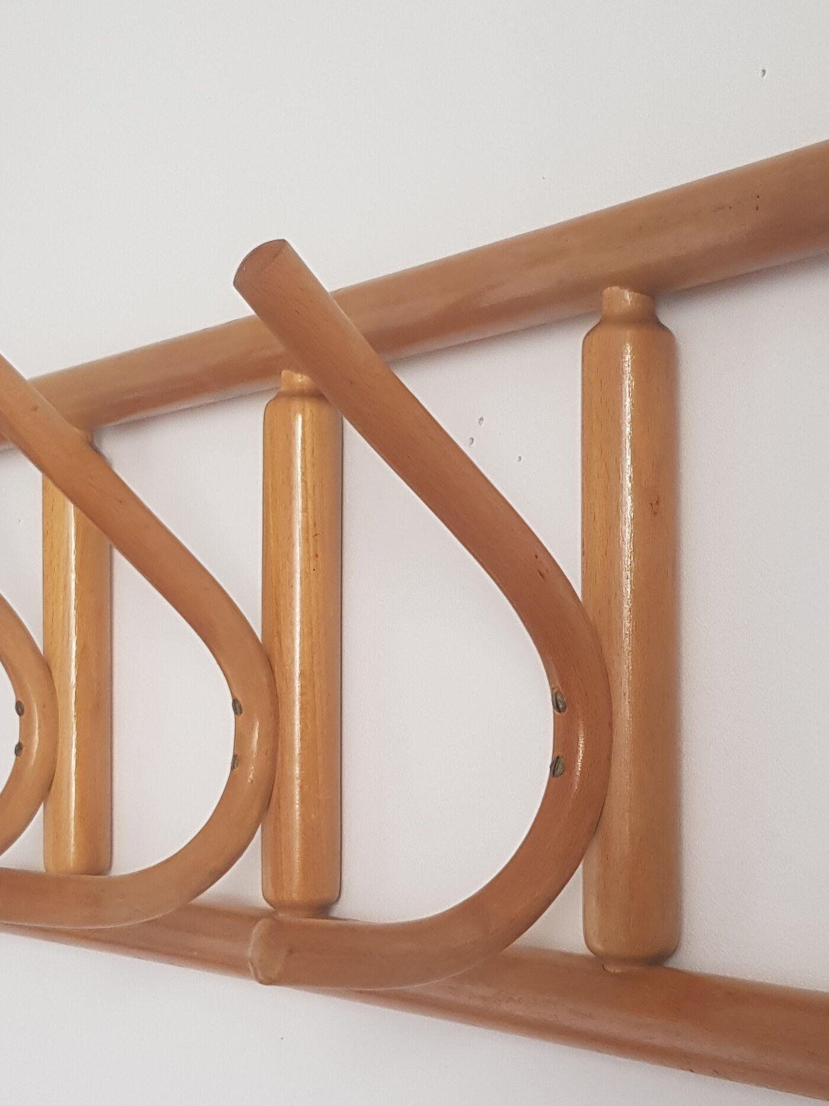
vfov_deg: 34.3
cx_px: 449
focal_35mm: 56
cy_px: 655
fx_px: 1788
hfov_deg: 26.1
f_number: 1.7
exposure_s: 1/60
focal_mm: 4.2
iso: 125
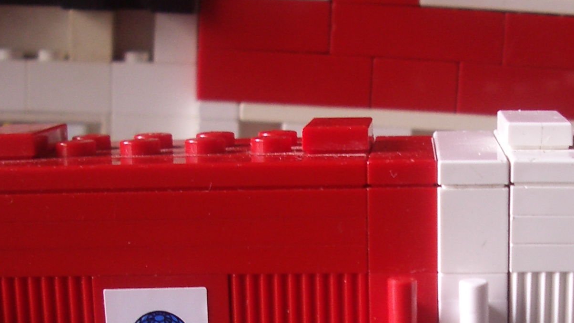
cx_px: 416
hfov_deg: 25.9
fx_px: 1233
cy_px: 386
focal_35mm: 81
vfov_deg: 14.5
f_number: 2.6
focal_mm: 5.8
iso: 100
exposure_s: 1/15
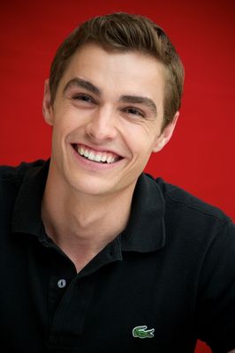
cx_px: 118
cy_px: 176
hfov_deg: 5.5
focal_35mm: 250
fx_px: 2452
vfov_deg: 8.2
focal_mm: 250
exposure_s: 1/60
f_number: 5.6
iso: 640
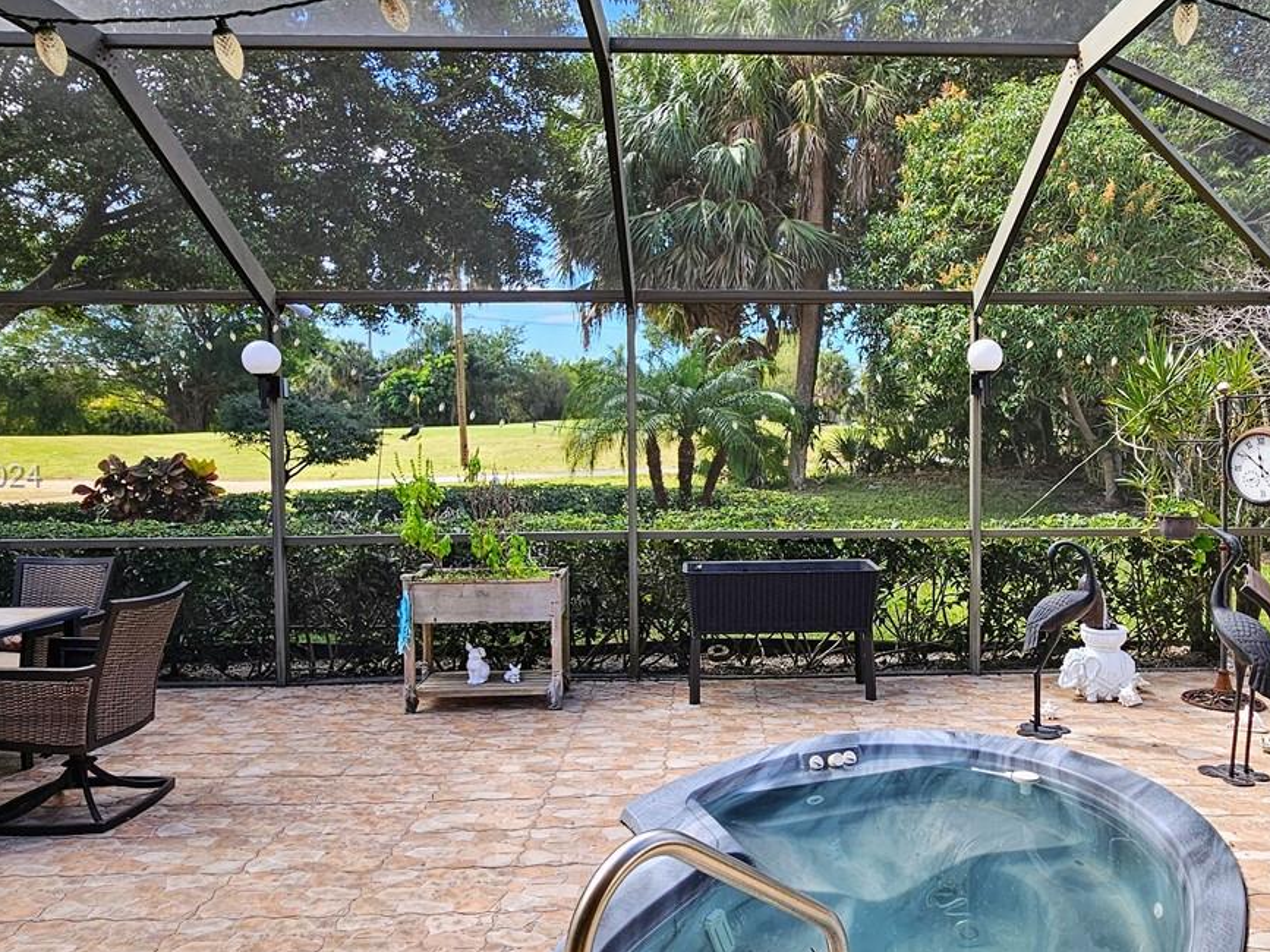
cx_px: 744
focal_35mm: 24
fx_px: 880
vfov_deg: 56.8
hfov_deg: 71.1
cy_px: 477
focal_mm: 2.2
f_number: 2.2
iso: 50
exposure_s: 1/314
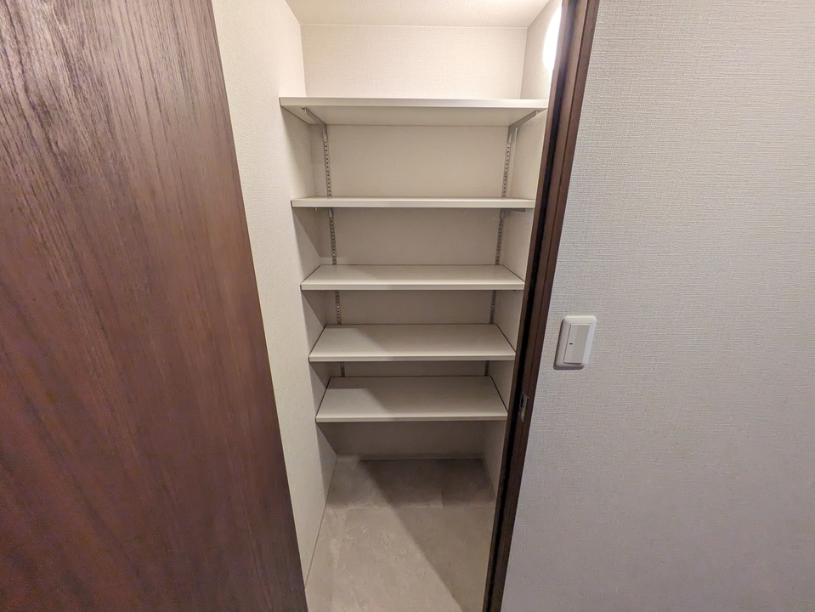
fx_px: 330
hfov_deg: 102.0
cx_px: 408
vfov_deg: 85.7
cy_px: 306
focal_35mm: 14
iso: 214
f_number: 2.2
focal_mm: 1.83
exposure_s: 1/120
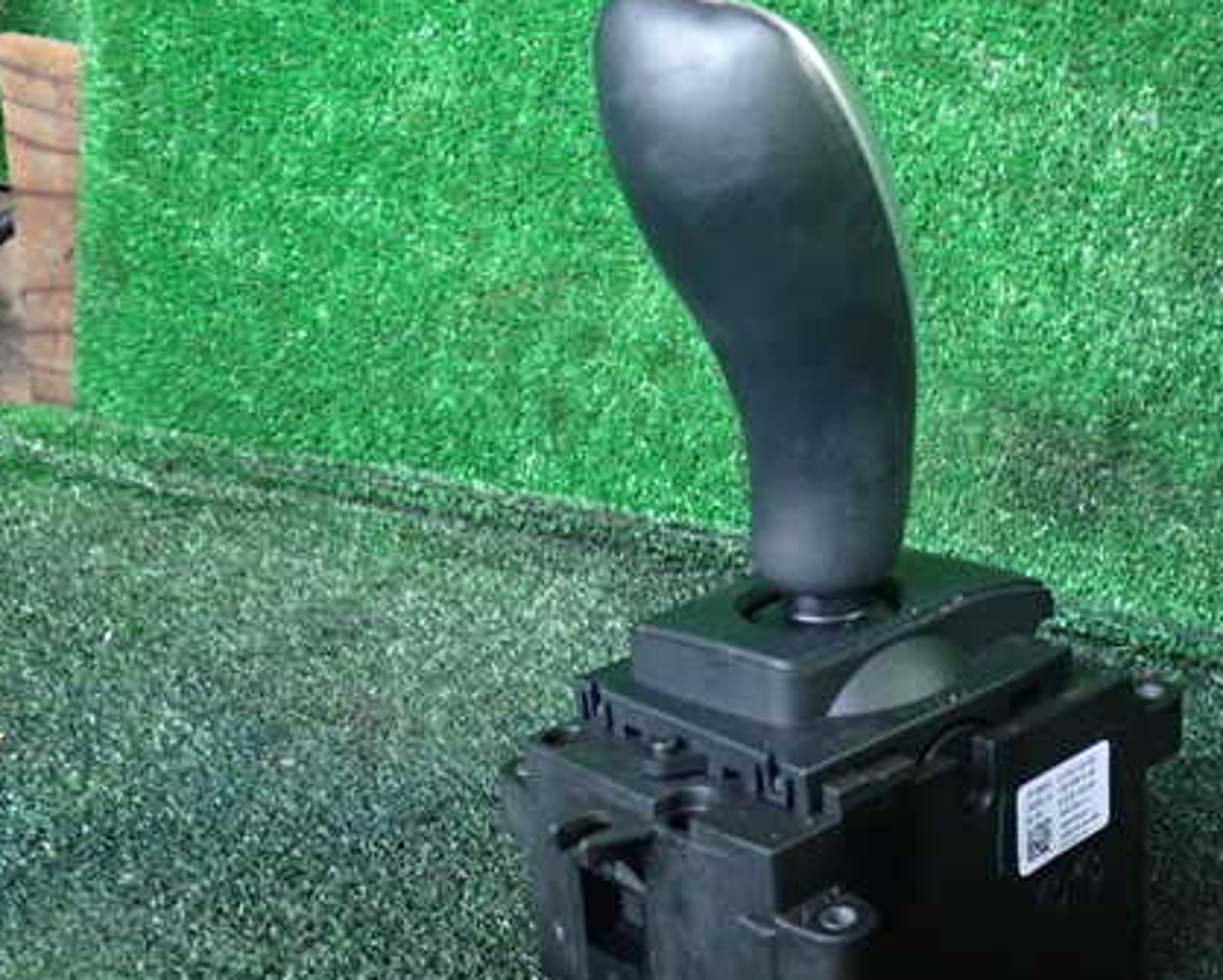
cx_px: 787
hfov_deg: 43.3
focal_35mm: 42
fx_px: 1521
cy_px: 579
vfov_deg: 35.6
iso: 800
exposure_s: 1/20
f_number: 2.3
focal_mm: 5.4
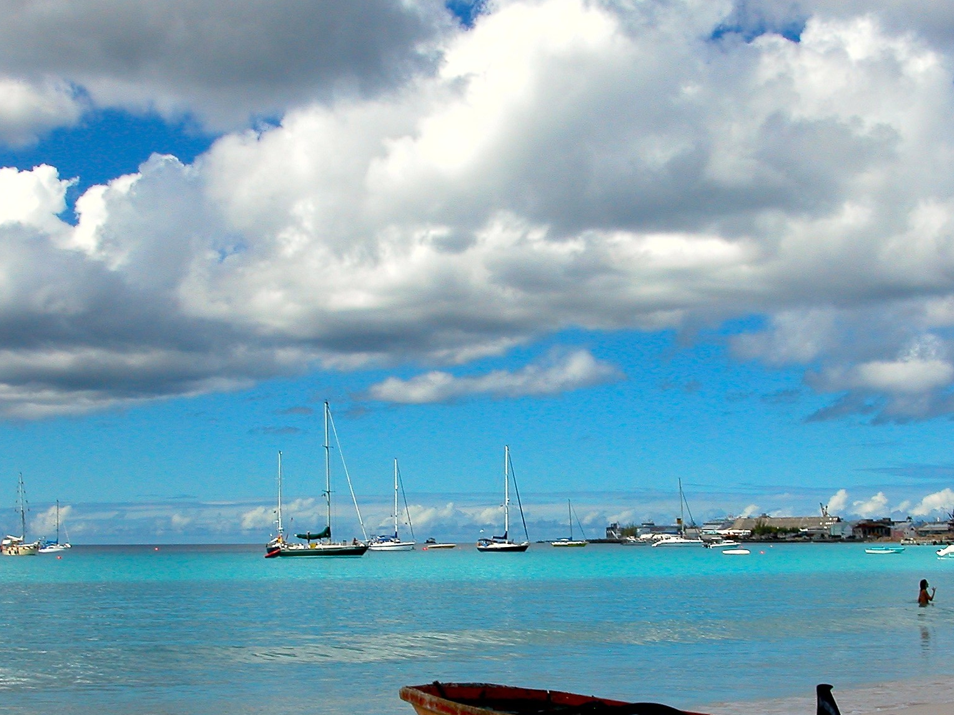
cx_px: 498
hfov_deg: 34.9
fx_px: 1516
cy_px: 521
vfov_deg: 26.3
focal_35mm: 55
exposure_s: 1/375
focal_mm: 8.9
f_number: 8
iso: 100
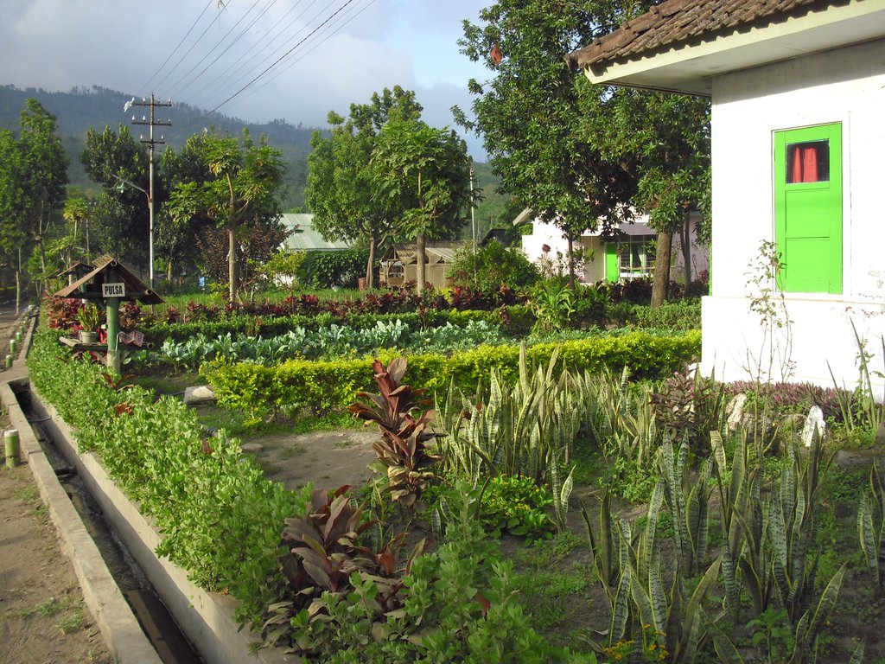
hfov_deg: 49.0
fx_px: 972
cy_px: 332
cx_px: 442
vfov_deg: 37.7
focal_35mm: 38
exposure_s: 1/500
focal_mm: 6.2
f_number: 2.8
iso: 100
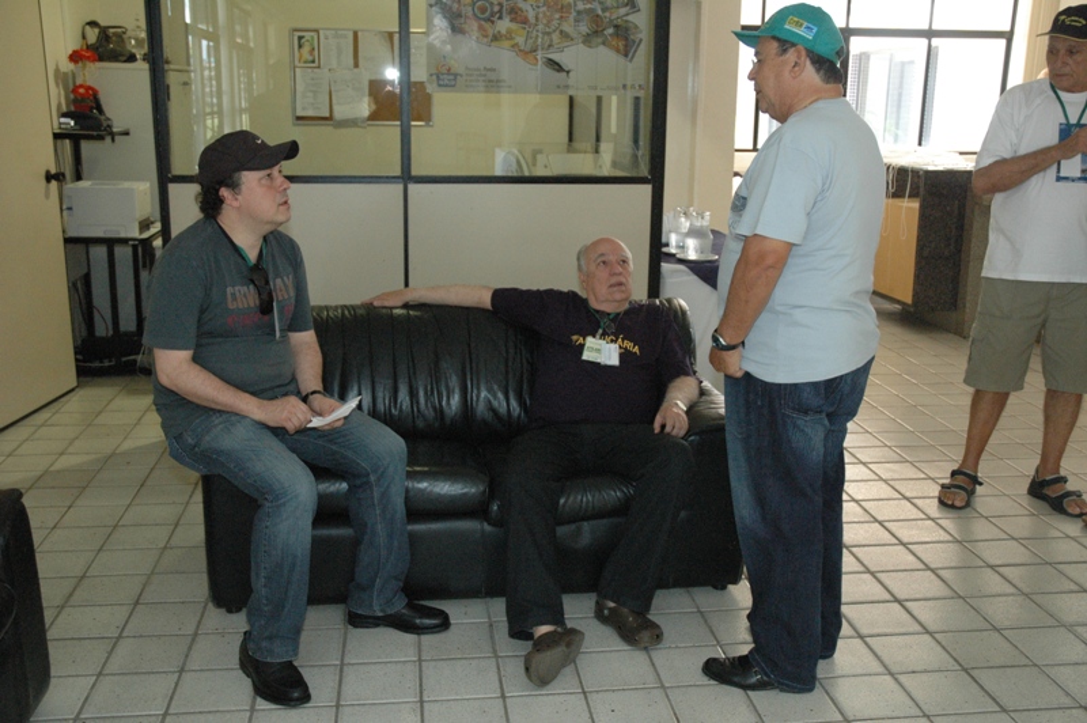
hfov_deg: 51.3
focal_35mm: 38
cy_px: 362
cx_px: 544
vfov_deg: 35.4
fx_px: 1131
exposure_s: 1/50
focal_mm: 25
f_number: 3.8
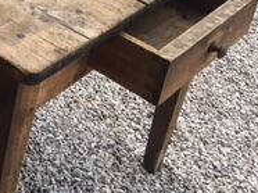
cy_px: 3
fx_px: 744
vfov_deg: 14.5
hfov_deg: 18.3
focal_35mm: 100
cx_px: -78
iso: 32
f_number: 2.2
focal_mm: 4.15
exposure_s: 1/33
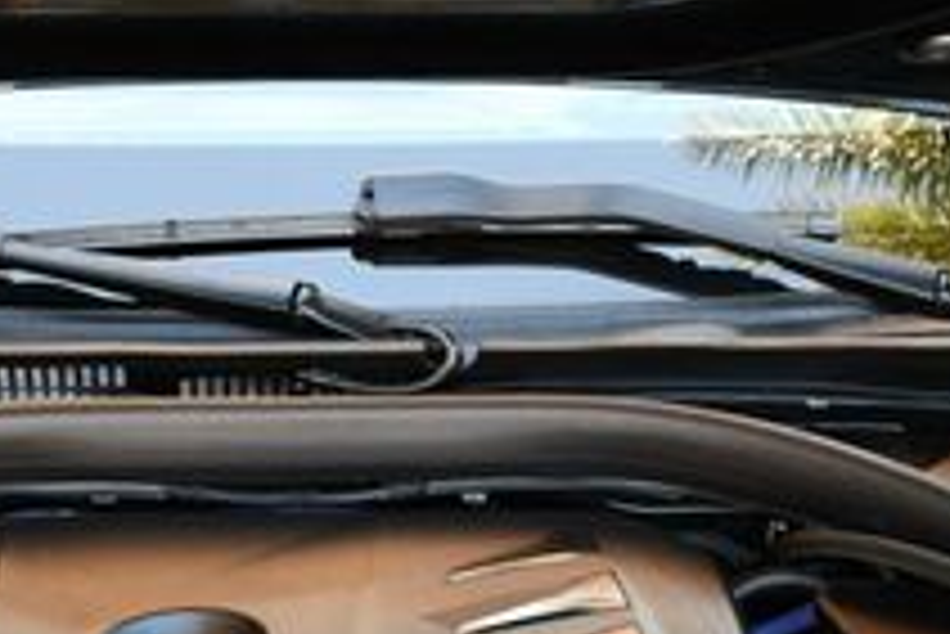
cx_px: 302
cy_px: 845
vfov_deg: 12.2
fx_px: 2878
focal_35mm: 109
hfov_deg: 18.7
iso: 640
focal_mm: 18
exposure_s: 1/250
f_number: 3.5
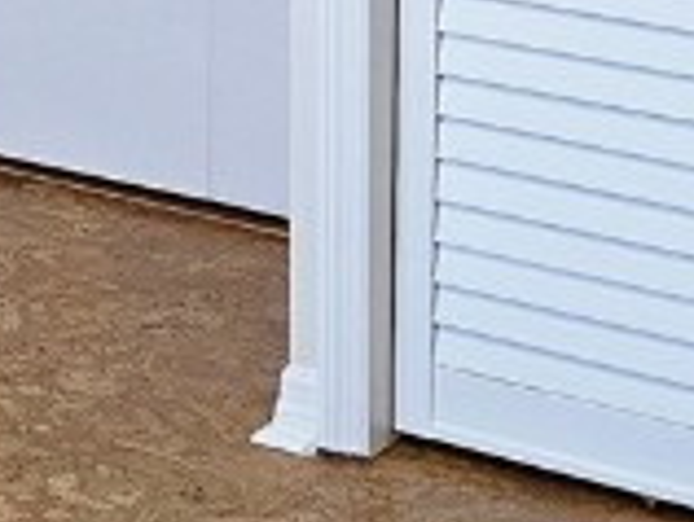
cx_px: -628
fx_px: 2992
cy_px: -500
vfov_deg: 9.4
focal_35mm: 149
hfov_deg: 12.0
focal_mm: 6.3
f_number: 1.7
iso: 320
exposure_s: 1/120
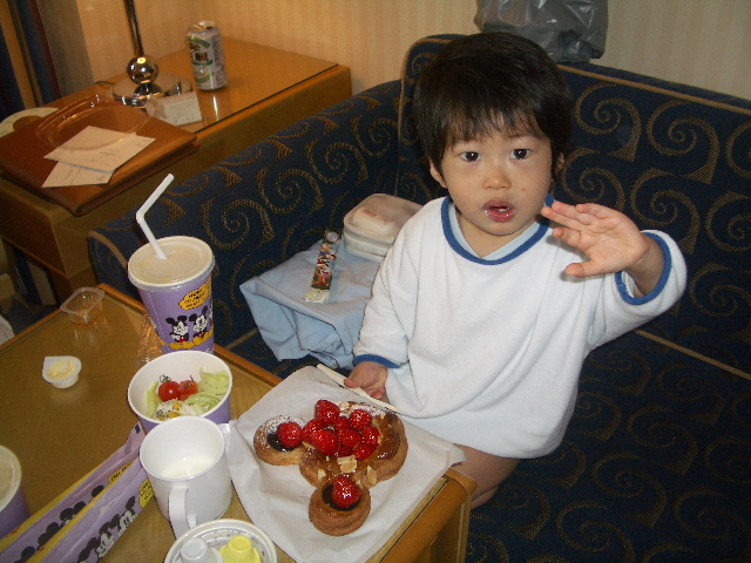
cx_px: 376
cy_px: 282
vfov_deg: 40.7
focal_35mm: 35
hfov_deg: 52.6
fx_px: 759
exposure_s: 1/60
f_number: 2.6
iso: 100
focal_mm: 5.8
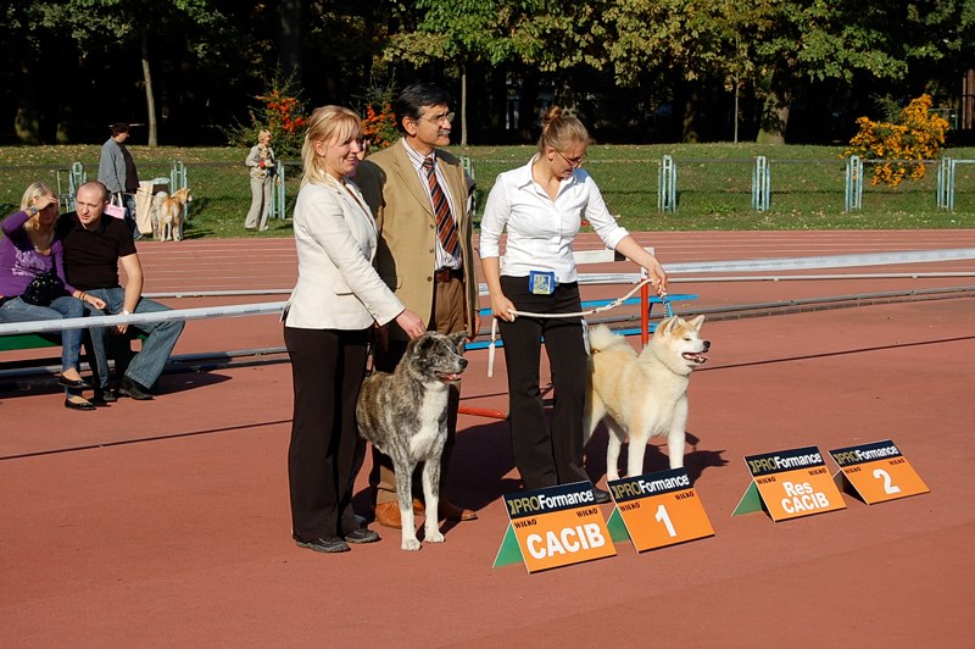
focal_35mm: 82
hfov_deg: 24.6
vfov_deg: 16.5
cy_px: 324
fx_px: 2232
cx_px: 488
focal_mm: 55
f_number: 10
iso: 200
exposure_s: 1/400
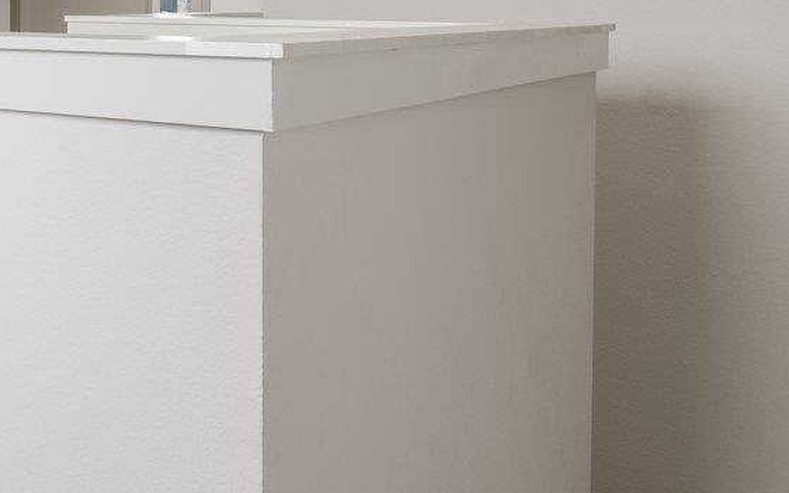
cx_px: -336
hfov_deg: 28.5
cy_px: 8
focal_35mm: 52
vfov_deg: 23.9
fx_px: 1118
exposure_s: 1/3
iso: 100
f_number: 8
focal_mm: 14
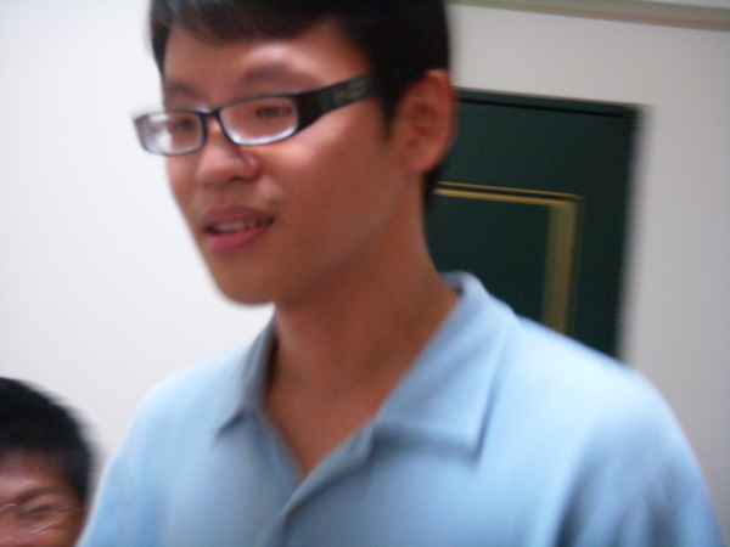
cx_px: 365
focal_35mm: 66
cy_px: 274
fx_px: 1392
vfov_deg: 22.3
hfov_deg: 29.4
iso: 400
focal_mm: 11
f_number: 3.7
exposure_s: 1/10
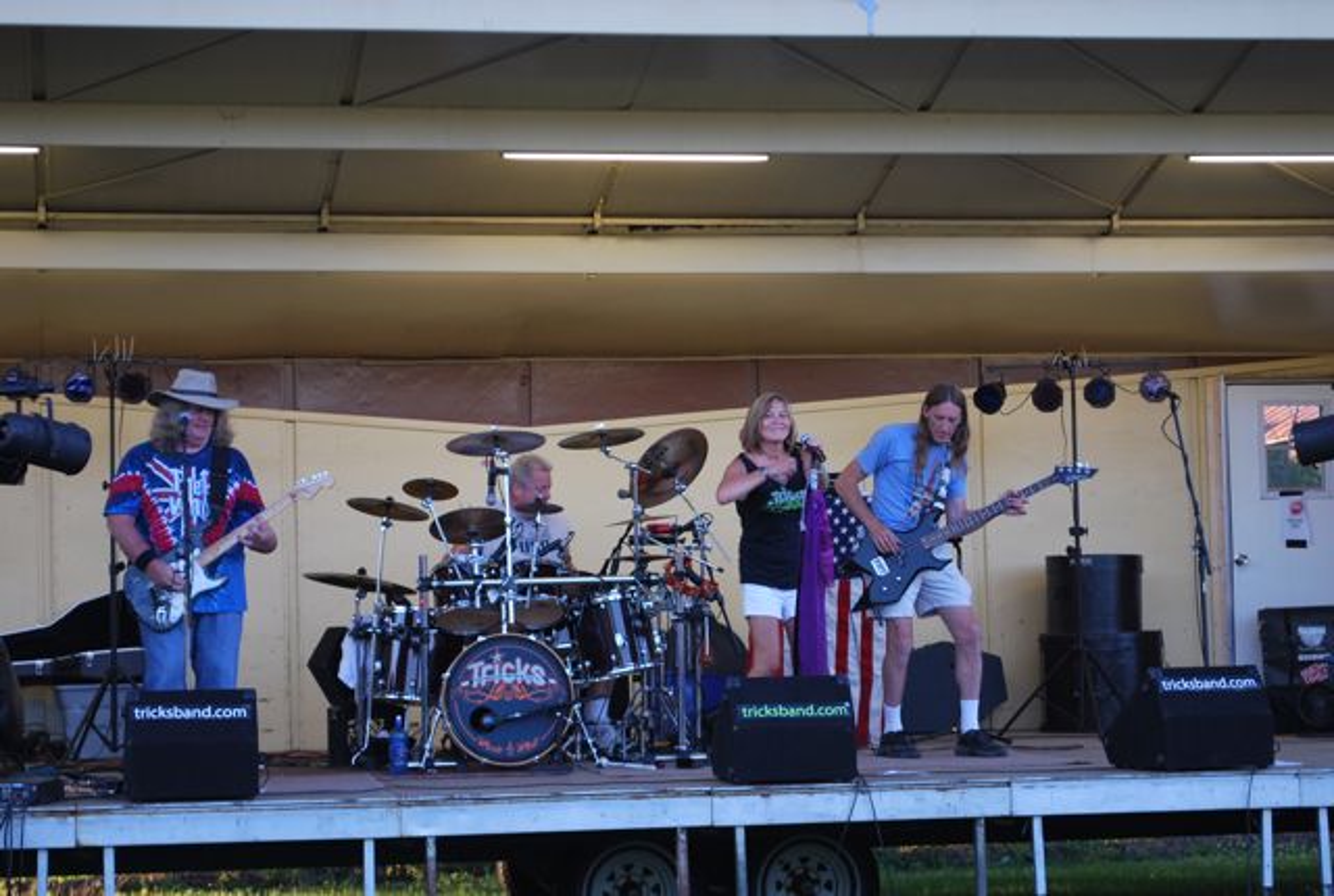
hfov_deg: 24.6
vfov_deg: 16.6
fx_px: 3064
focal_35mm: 82
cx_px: 667
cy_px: 448
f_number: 5.6
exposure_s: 1/50
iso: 200
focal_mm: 55
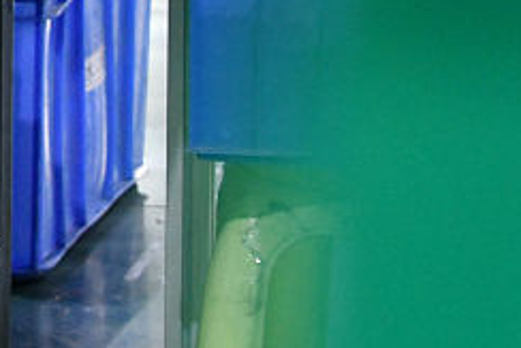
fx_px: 4127
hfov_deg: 7.1
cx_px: -303
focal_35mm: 285
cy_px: -468
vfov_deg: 4.7
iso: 2500
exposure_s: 1/30
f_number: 4.5
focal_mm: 58
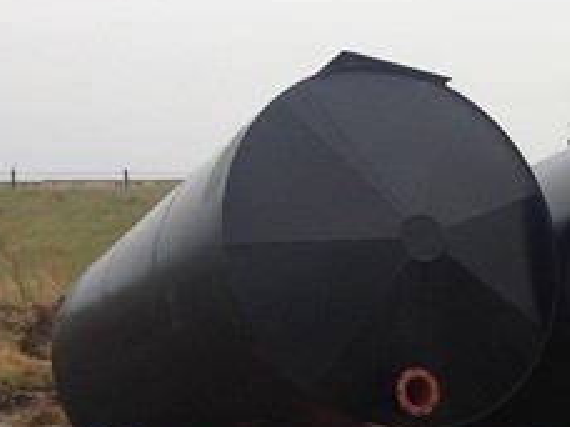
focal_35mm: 77
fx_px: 1268
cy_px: 362
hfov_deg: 24.6
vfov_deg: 18.9
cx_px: 519
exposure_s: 1/120
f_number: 2.4
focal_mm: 4.12
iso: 50
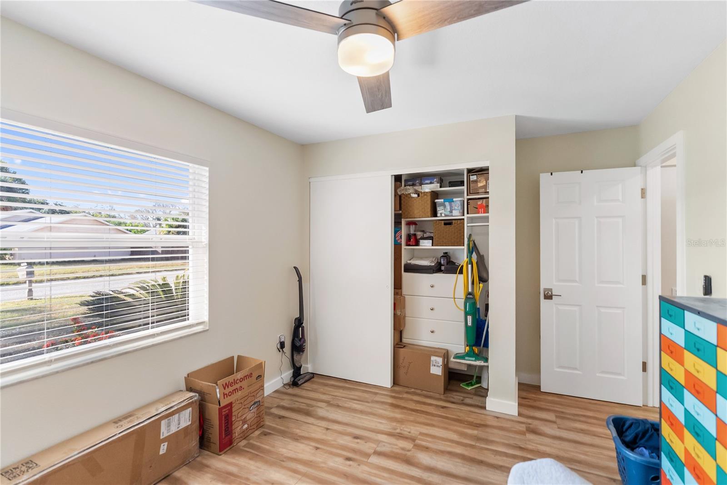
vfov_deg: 73.8
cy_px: 242
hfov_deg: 96.7
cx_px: 364
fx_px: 323
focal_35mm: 16
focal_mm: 16
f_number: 2.8
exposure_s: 1/500
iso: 3200
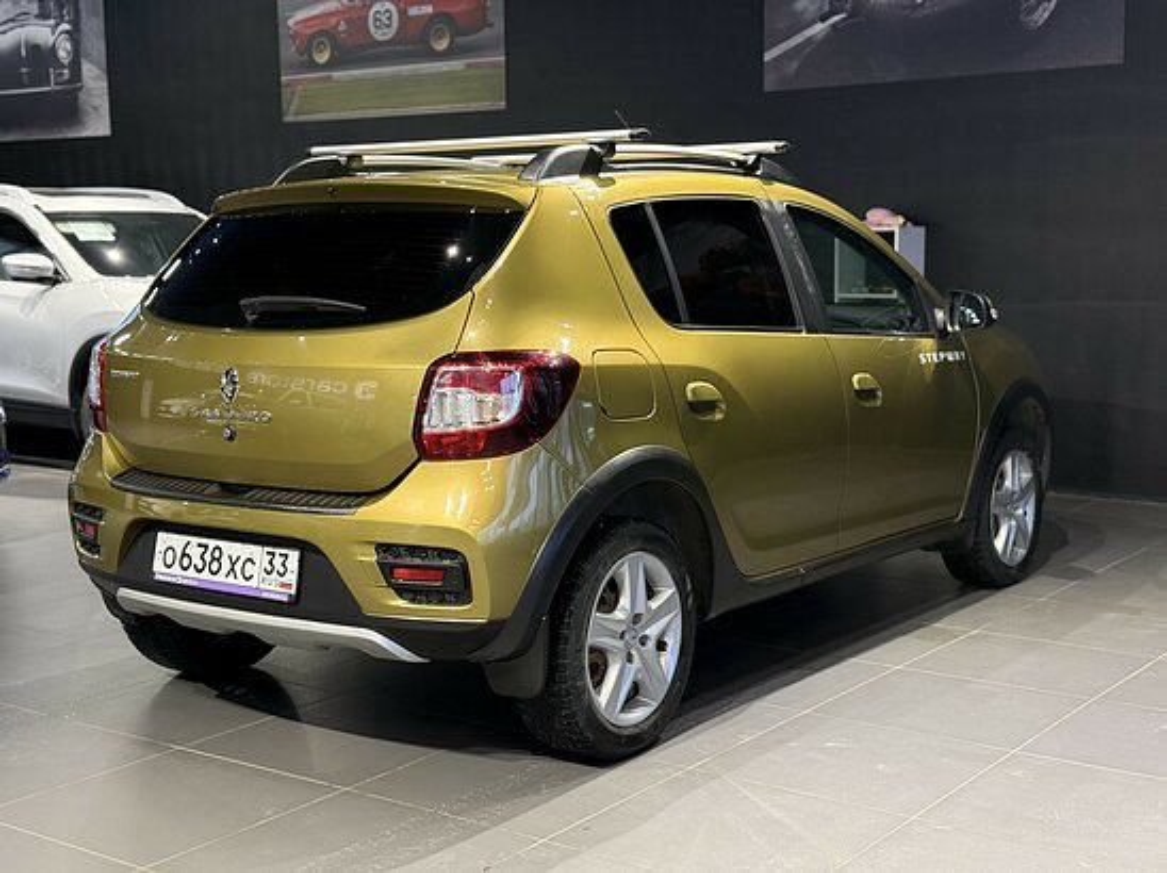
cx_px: 584
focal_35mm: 48
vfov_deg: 30.2
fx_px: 1617
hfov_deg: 39.7
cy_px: 436
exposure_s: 1/33
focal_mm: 6.76
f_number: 1.78
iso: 200
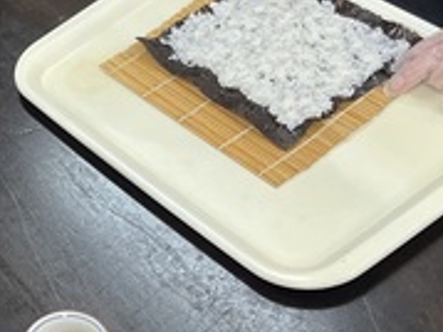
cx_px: -240
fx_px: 1189
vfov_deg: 15.7
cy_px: 47
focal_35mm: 93
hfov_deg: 18.5
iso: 125
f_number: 1.6
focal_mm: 5.1
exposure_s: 1/88
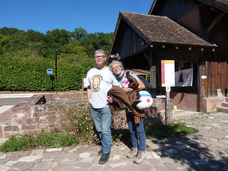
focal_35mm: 25
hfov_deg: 69.4
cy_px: 86
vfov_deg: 54.9
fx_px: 165
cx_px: 114
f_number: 4.5
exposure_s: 1/500
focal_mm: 4.1
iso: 80
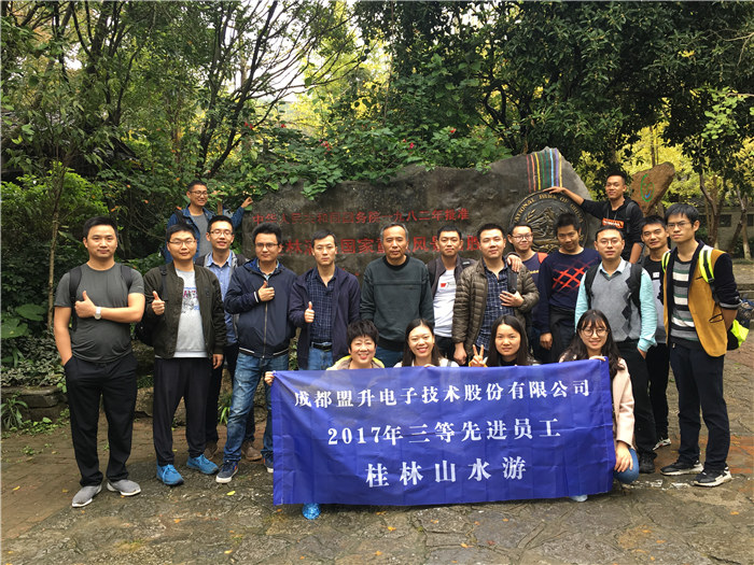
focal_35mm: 29
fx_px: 632
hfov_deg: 61.7
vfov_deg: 48.2
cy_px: 282
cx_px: 377
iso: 25
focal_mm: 4.15
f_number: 2.2
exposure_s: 1/100
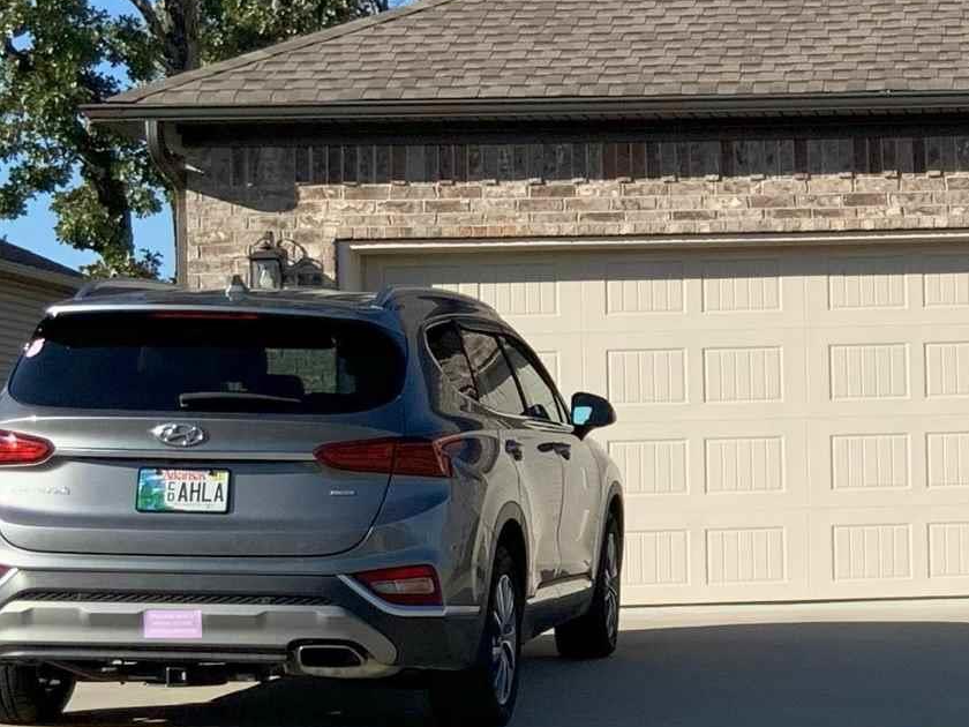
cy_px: 430
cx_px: 1272
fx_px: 2967
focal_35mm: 106
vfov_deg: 14.0
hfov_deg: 17.4
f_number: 1.8
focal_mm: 3
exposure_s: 1/1675
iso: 16
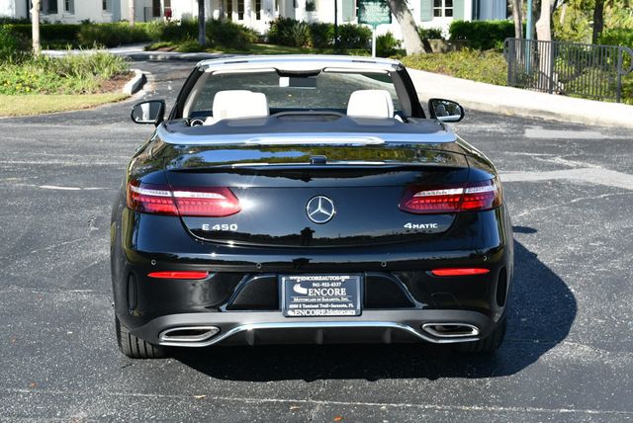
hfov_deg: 28.0
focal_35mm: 72
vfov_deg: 19.0
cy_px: 212
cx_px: 316
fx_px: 1267
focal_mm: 36
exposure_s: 1/250
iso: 160
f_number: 8
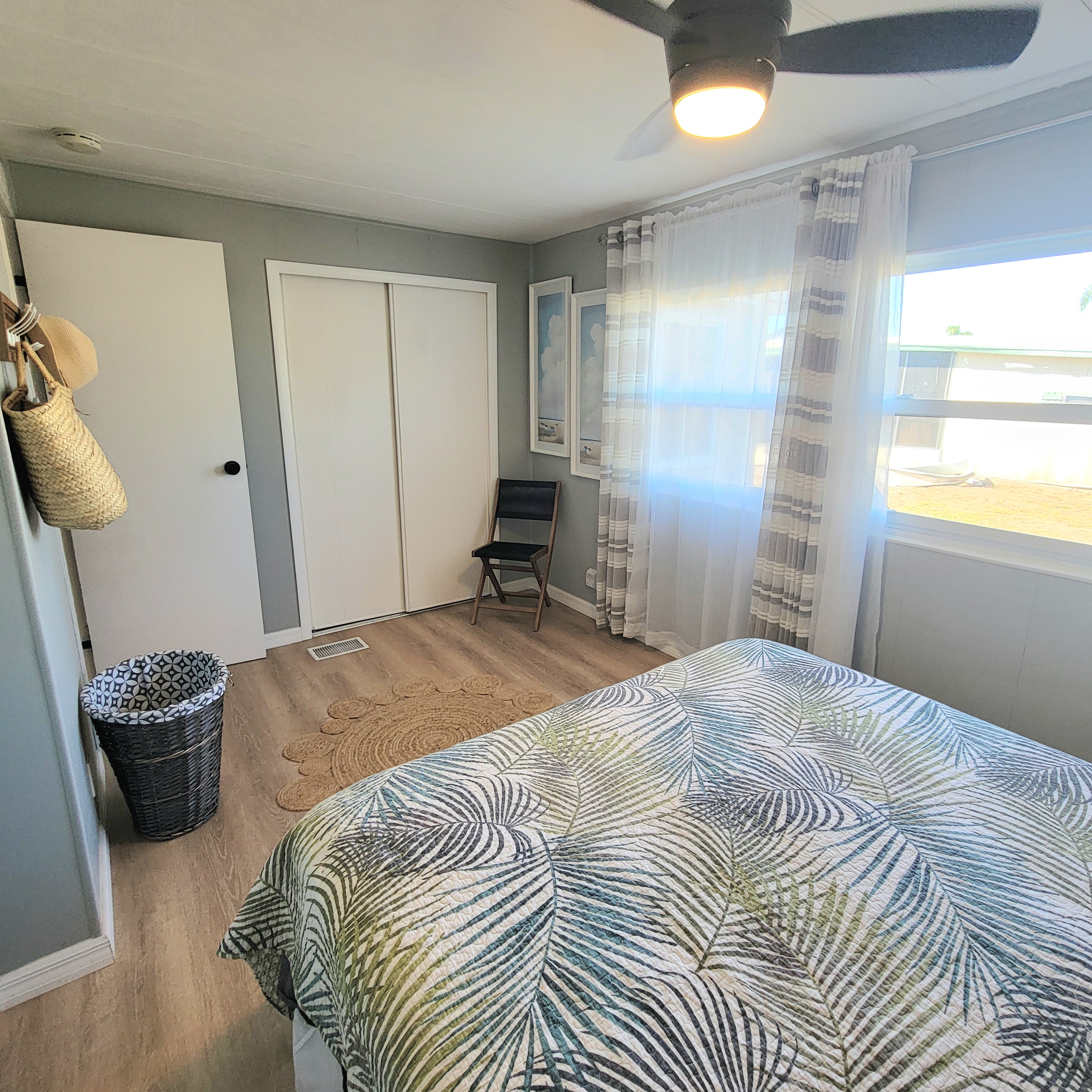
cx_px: 575
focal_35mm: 16
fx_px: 571
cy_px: 540
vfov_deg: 87.4
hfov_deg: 87.4
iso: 100
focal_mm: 2.2
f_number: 2.2
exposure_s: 1/120
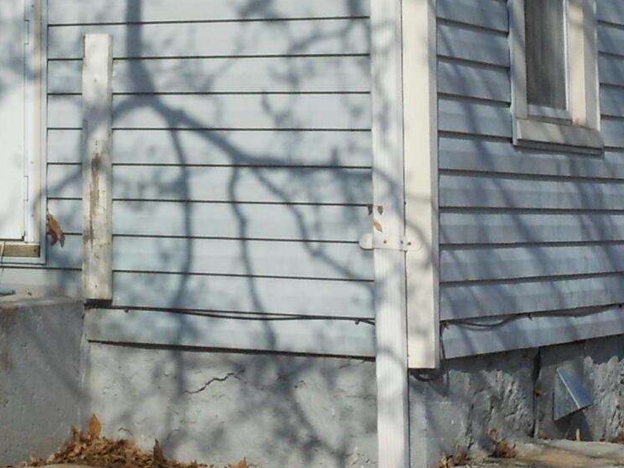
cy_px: -39
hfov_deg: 14.1
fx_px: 2415
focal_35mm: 134
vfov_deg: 10.9
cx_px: -209
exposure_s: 1/1250
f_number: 4
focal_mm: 5.9
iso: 80
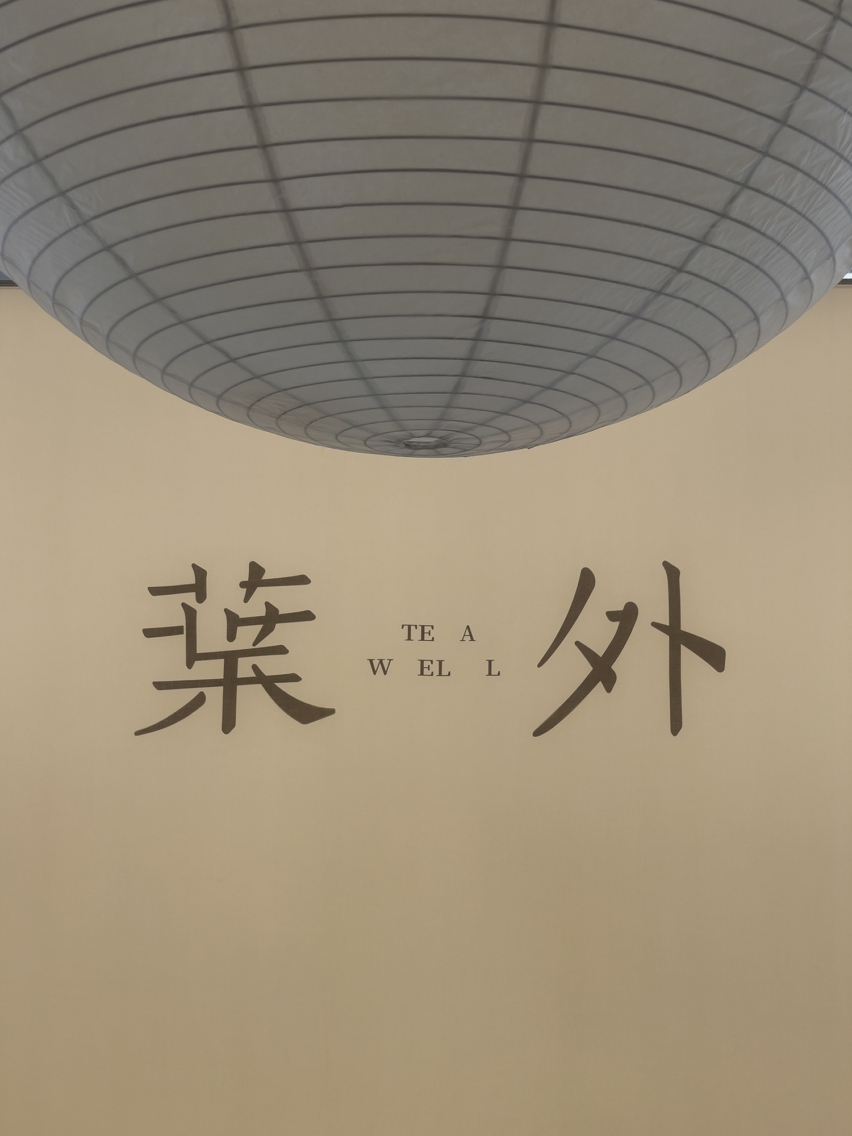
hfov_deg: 28.0
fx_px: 1706
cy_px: 568
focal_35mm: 52
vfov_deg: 36.8
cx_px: 426
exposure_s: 1/100
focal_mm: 6
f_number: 2
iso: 32
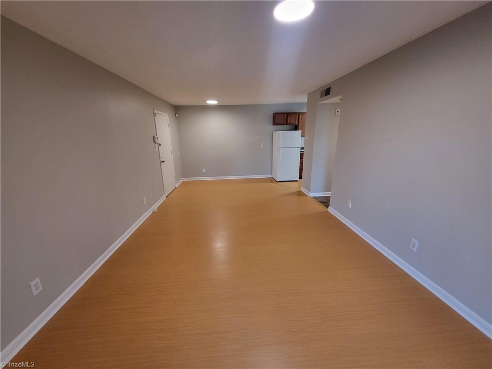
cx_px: 246
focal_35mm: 13
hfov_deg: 106.2
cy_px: 184
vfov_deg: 89.9
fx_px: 185
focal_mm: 1.74
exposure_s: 1/60
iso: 320
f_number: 2.2
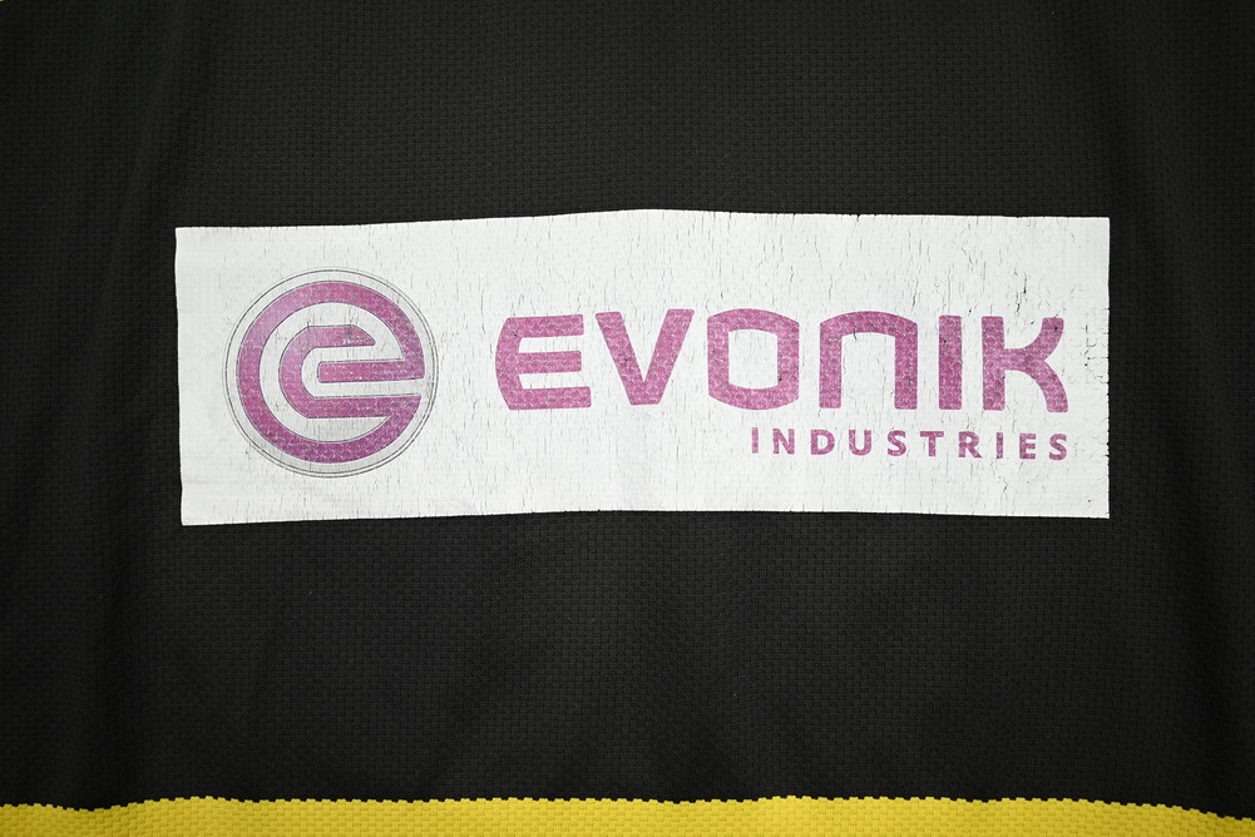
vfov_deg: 41.1
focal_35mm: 32
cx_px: 628
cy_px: 418
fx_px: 1116
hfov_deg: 58.7
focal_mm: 32
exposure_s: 1/125
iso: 200
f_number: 4.8
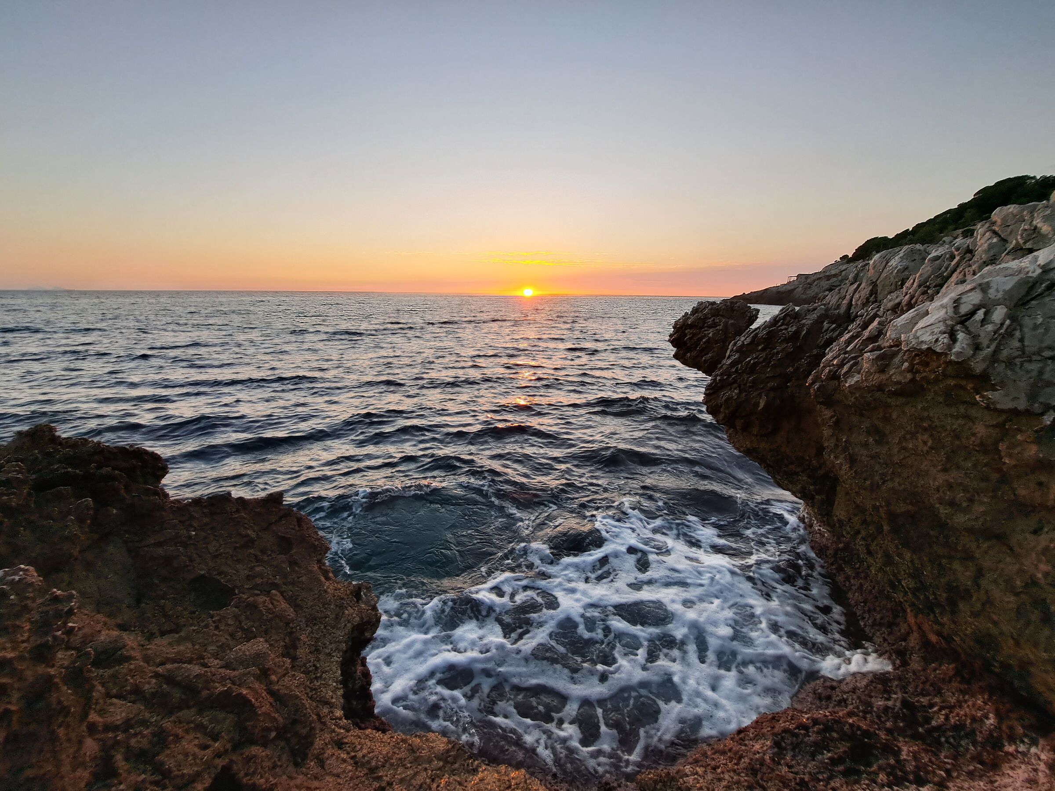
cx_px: 528
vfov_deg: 89.9
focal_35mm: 13
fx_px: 396
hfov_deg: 106.2
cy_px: 396
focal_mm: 1.74
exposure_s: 1/135
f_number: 2.2
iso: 50
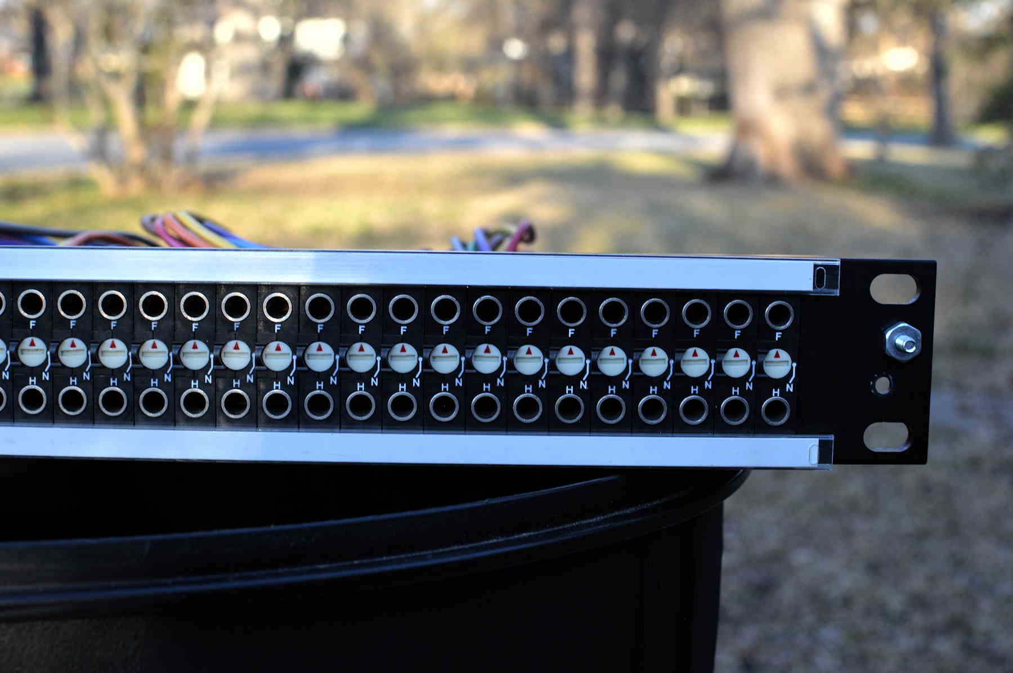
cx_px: 506
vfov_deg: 25.7
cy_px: 336
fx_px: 1476
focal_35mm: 52
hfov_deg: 37.9
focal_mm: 35
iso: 400
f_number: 8
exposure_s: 1/100
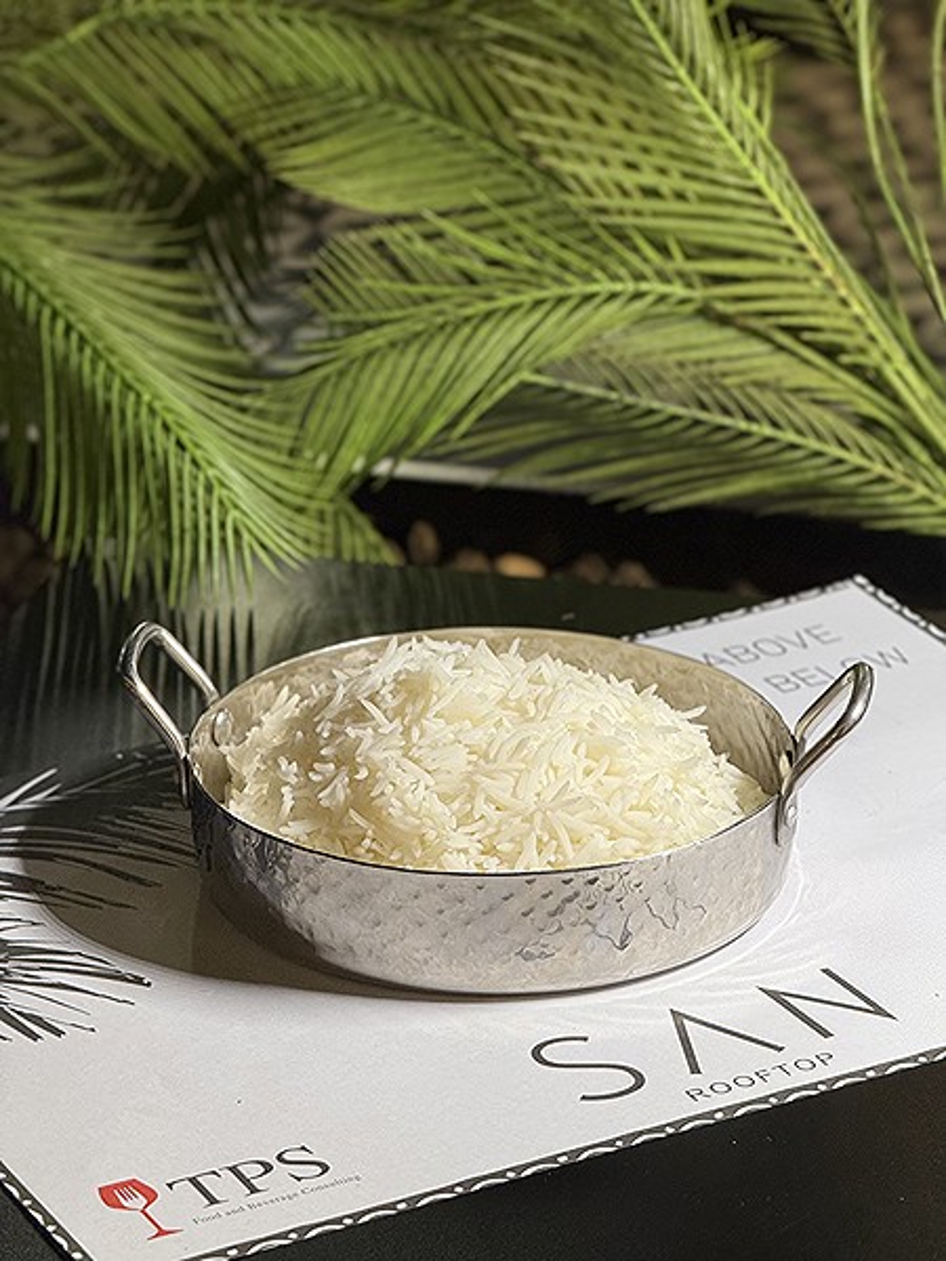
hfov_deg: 12.3
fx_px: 4373
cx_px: 473
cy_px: 630
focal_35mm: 120
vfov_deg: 16.4
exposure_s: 1/50
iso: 200
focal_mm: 15.66
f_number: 2.8
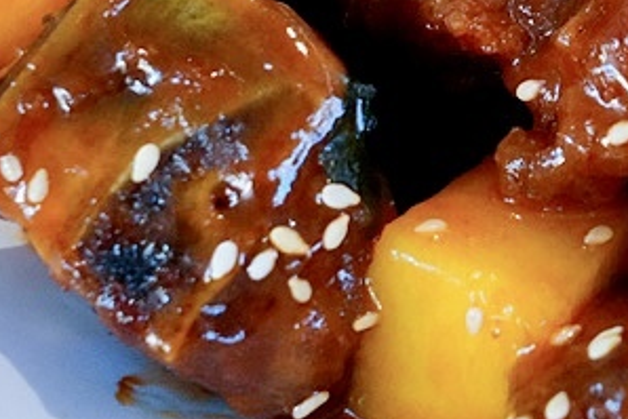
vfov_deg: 8.6
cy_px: -9
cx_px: 769
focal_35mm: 158
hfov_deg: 12.7
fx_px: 2757
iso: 6400
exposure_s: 1/320
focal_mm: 46
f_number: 8
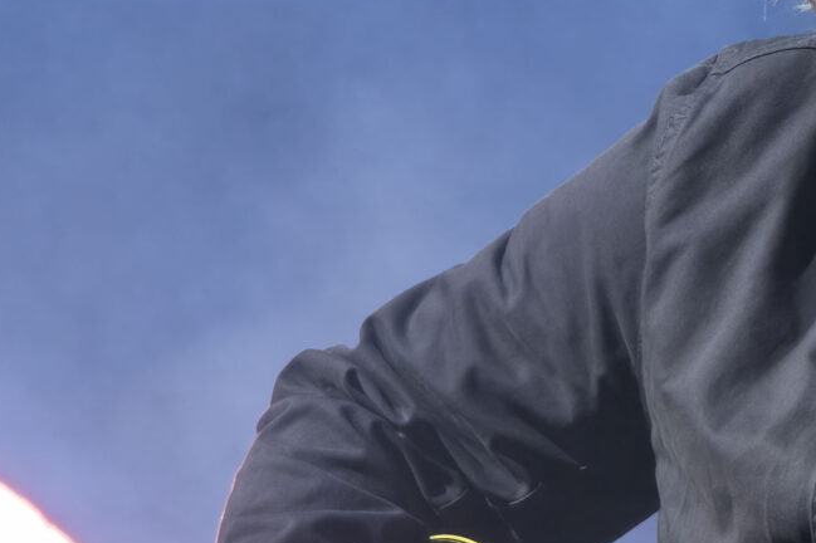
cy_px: 495
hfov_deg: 0.9
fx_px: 53622
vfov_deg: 0.6
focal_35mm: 2367
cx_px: 917
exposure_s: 1/200
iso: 1600
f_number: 6.3
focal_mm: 600
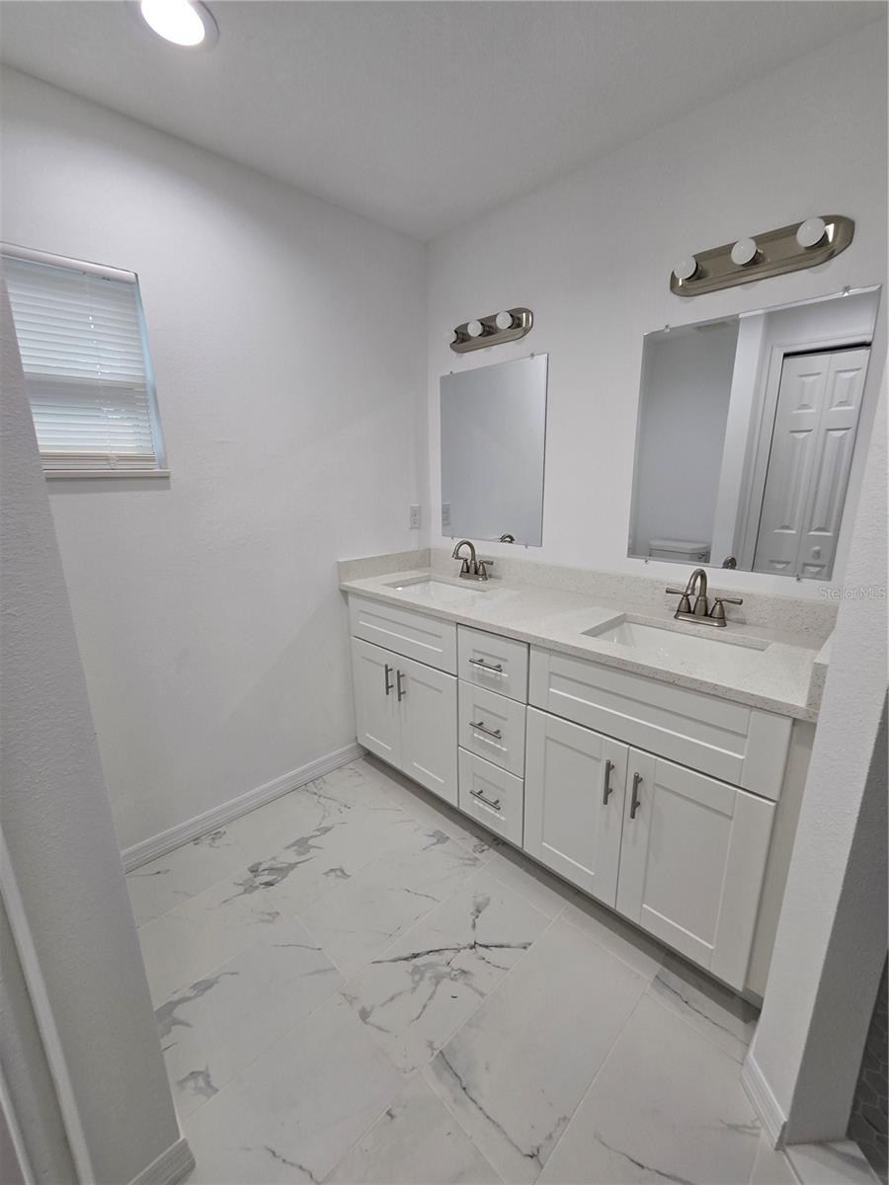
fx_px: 445
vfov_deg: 106.2
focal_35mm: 13
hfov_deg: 89.9
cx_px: 444
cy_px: 592
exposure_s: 1/60
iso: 50
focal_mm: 2.2
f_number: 2.2
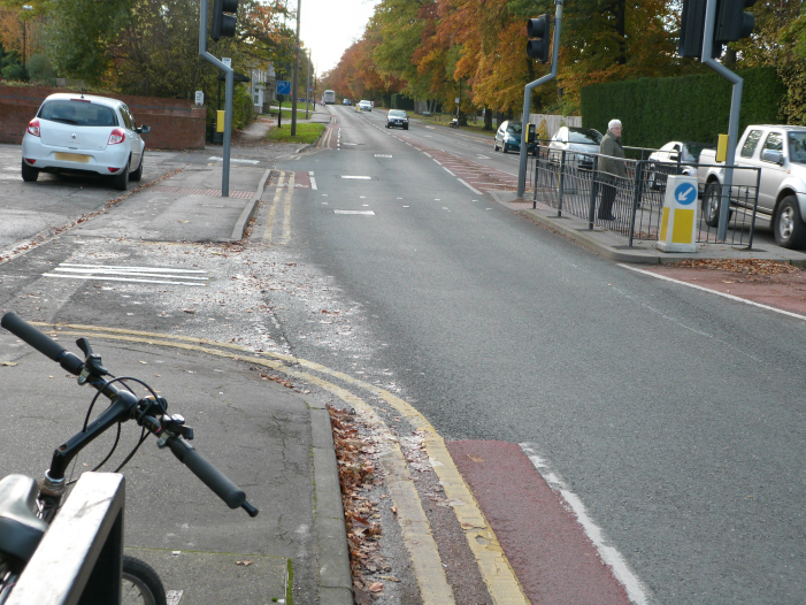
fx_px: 1141
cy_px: 302
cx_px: 403
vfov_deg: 29.7
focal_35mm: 49
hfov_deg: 38.9
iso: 100
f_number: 3.2
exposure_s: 1/100
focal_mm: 8.7
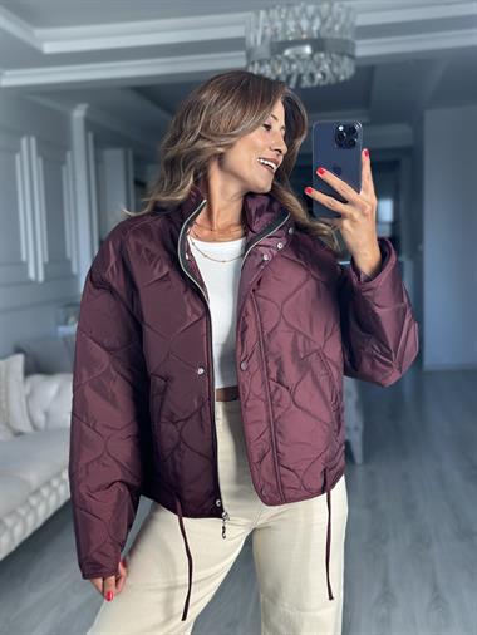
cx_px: 238
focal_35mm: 48
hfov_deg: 30.3
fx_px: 881
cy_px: 318
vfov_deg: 39.6
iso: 100
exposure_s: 1/172
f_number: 1.78
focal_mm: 6.86
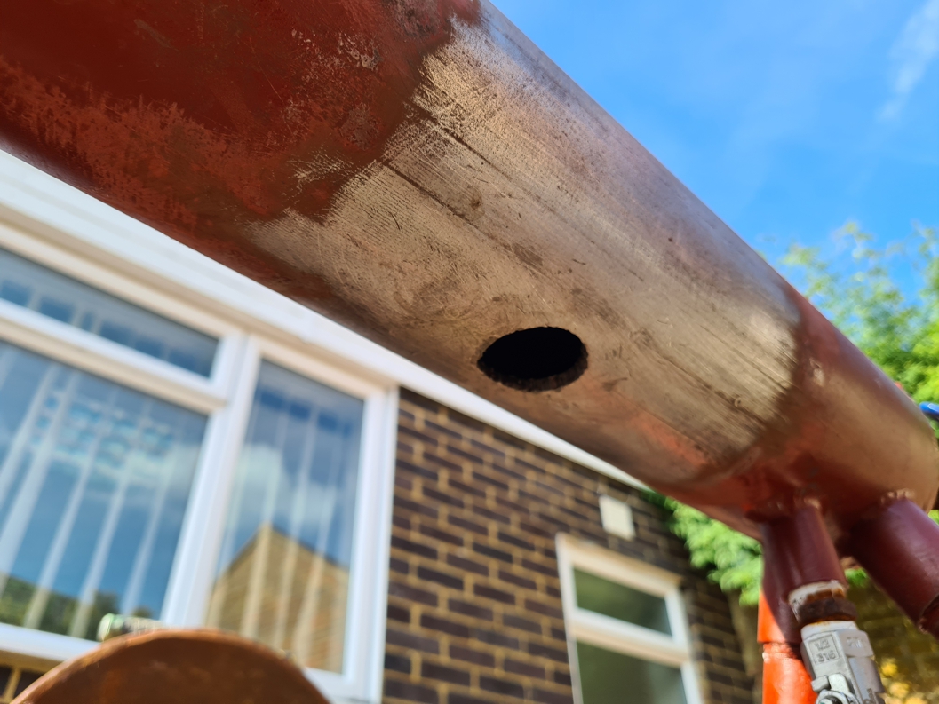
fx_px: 705
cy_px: 352
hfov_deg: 67.3
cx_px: 470
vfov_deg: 53.1
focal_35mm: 26
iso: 50
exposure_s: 1/552
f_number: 1.8
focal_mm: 5.4
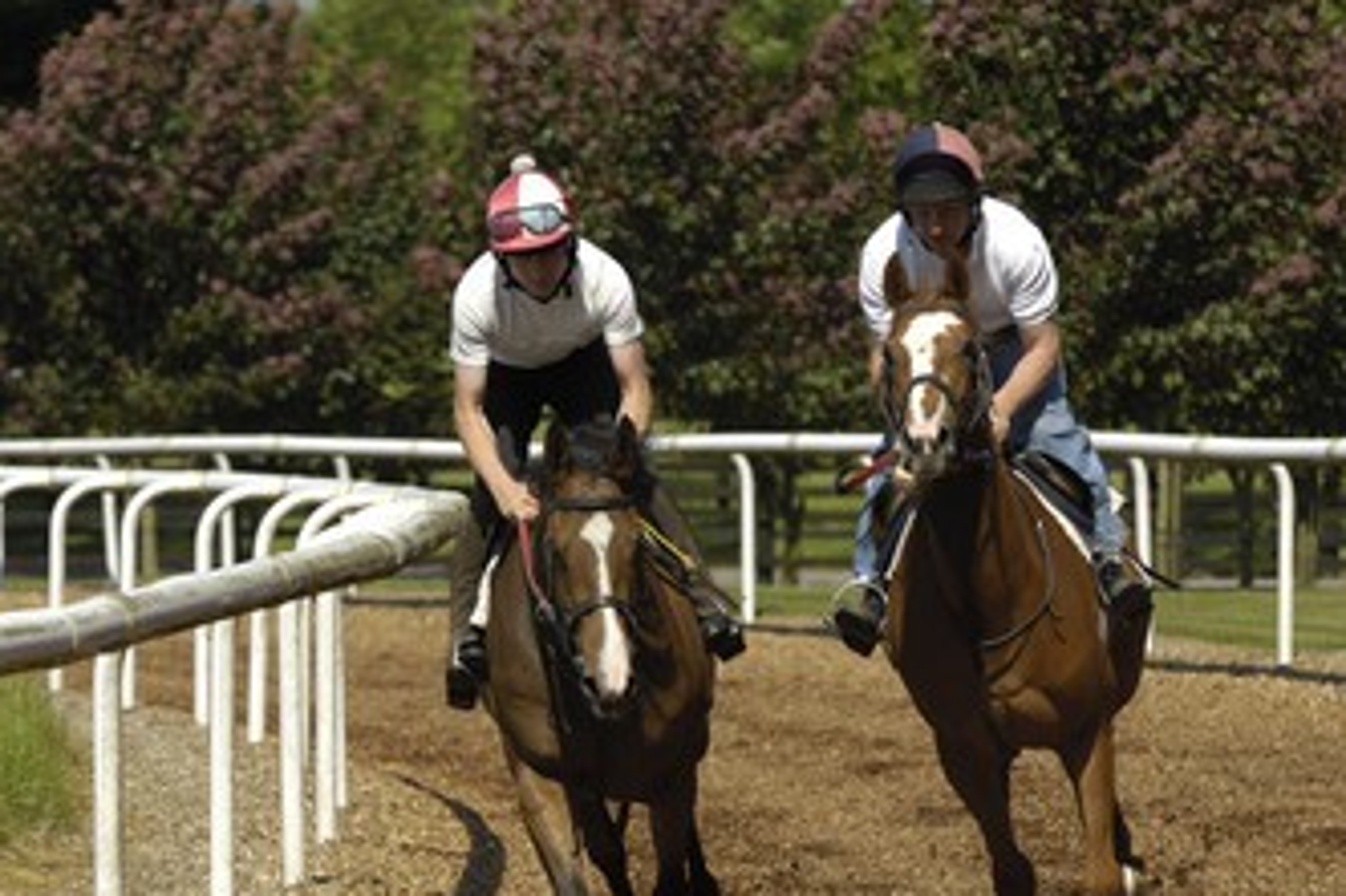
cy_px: 535
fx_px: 9230
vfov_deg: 5.6
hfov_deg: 8.3
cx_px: 525
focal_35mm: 247
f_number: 4.5
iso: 100
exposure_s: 1/750
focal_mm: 130
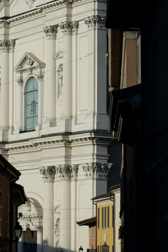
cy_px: 124
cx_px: 47
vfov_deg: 11.5
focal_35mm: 179
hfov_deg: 7.7
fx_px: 1252
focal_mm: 105
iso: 100
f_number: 13
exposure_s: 1/250
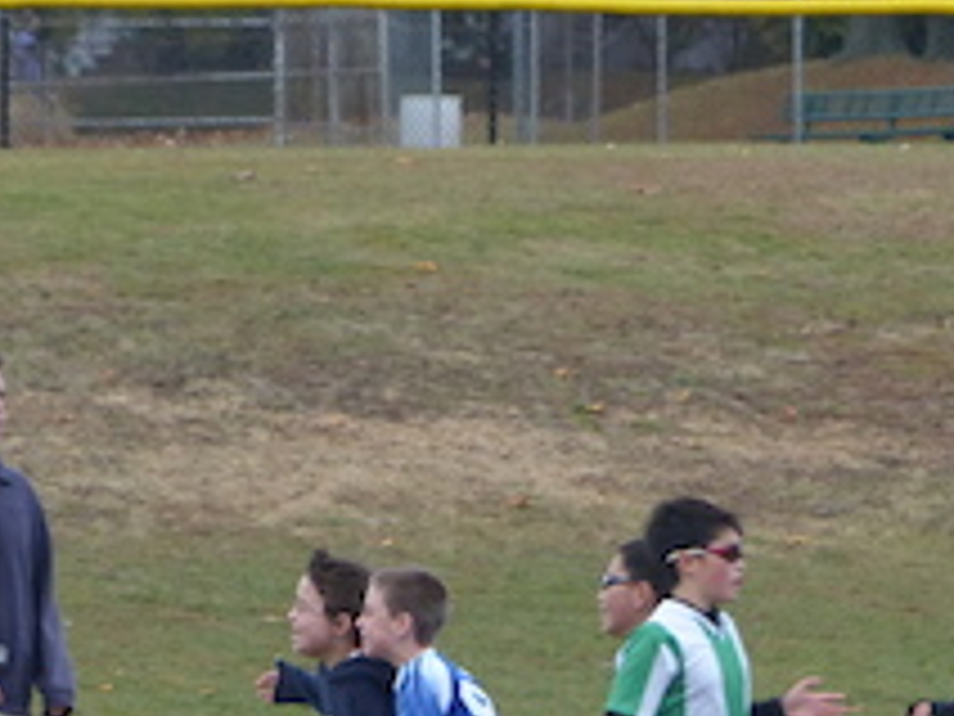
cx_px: 448
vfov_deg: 2.2
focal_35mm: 673
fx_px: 18548
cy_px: 657
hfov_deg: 2.9
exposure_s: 1/500
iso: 250
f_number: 2.8
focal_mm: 48.3
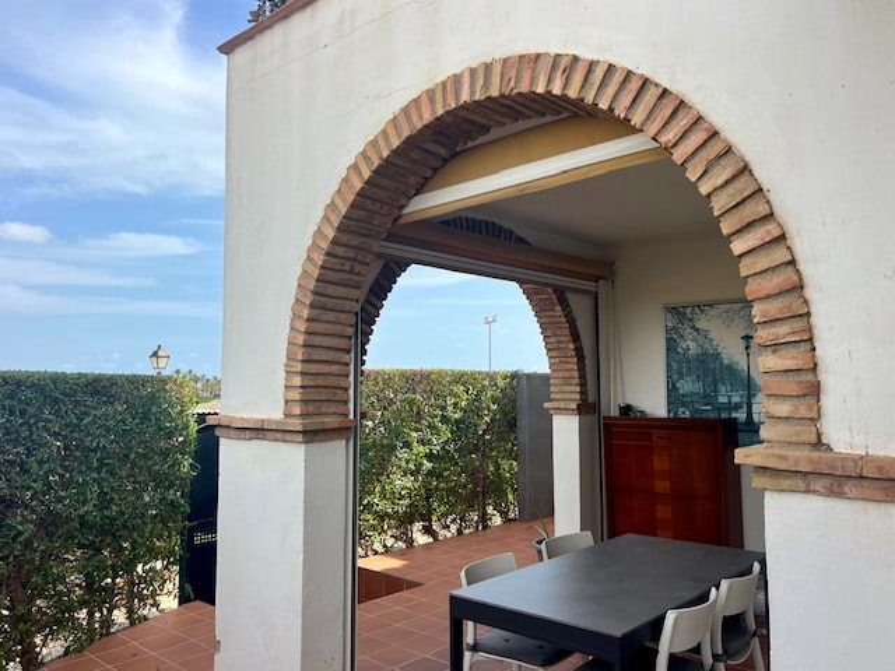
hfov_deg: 67.3
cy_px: 336
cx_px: 448
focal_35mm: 26
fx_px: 672
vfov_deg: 53.1
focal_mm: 5.7
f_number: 1.5
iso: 50
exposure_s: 1/3831
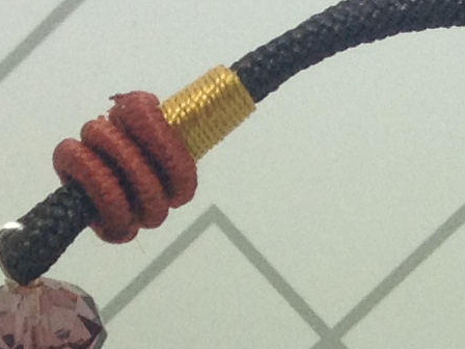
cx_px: 700
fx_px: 3425
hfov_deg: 7.6
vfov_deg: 5.7
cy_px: 763
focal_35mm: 255
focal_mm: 4.28
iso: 50
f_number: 2.4
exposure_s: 1/332
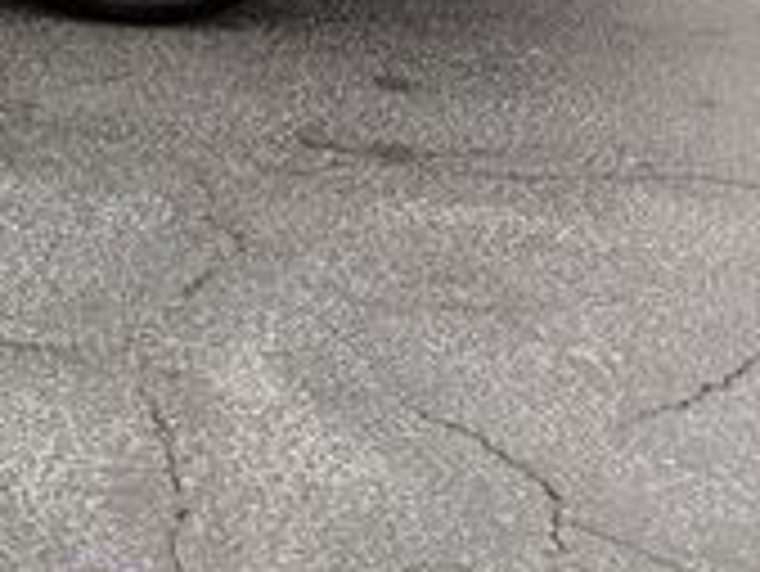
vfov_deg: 15.2
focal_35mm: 91
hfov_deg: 18.0
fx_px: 1999
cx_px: -535
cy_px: -243
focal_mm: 6.76
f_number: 1.78
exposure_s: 1/979
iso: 100
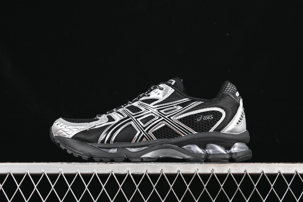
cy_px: 101
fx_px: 631
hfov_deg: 27.0
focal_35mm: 75
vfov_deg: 18.2
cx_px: 152
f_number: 6.3
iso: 160
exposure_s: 1/60
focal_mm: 50
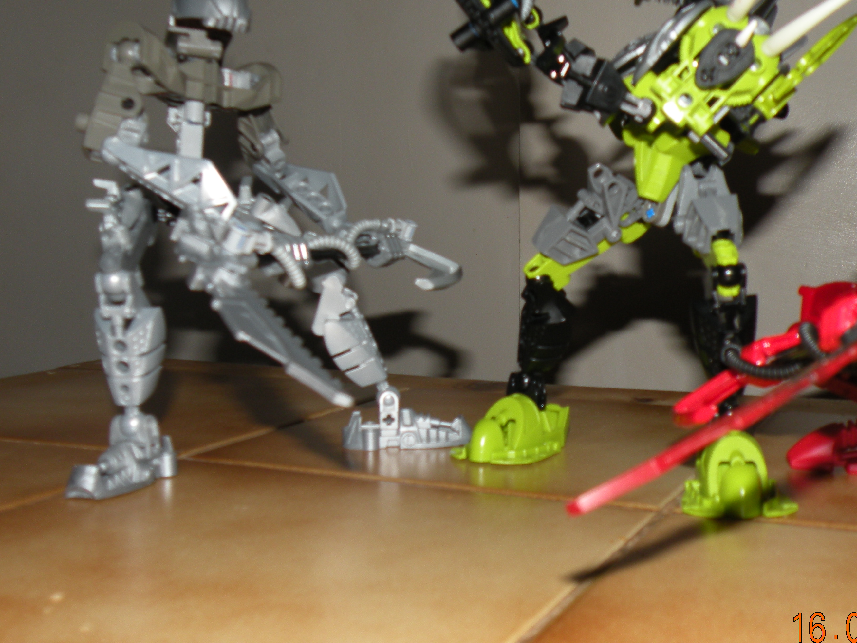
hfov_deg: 40.8
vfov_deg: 31.5
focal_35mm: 46
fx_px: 1139
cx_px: 561
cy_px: 273
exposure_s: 1/60
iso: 64
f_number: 3.2
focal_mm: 5.8
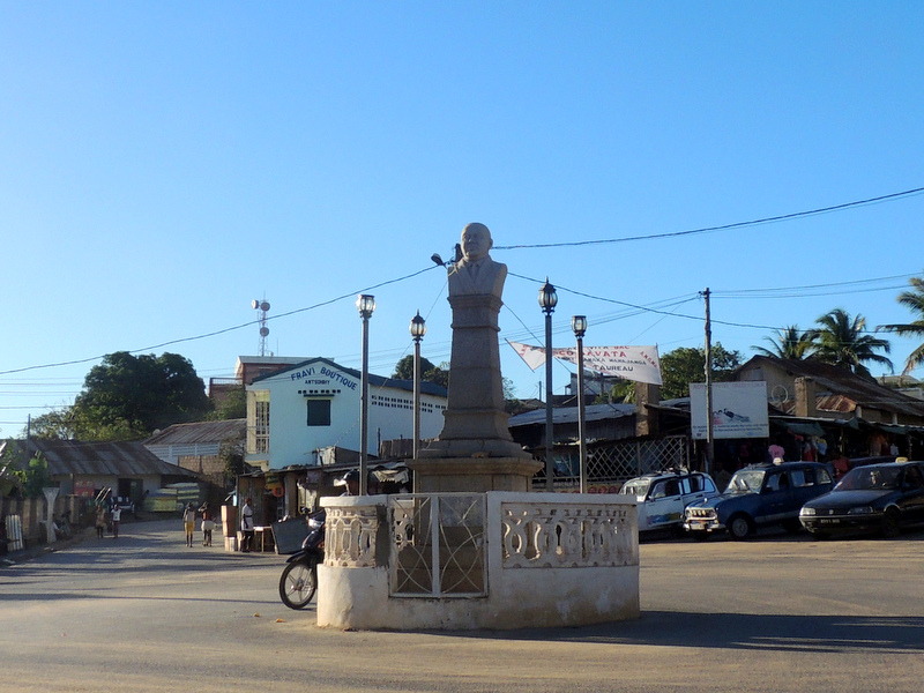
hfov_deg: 71.6
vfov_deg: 56.8
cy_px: 346
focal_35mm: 24
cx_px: 462
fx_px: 641
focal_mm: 4.3
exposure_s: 1/1000
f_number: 3.7
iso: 100
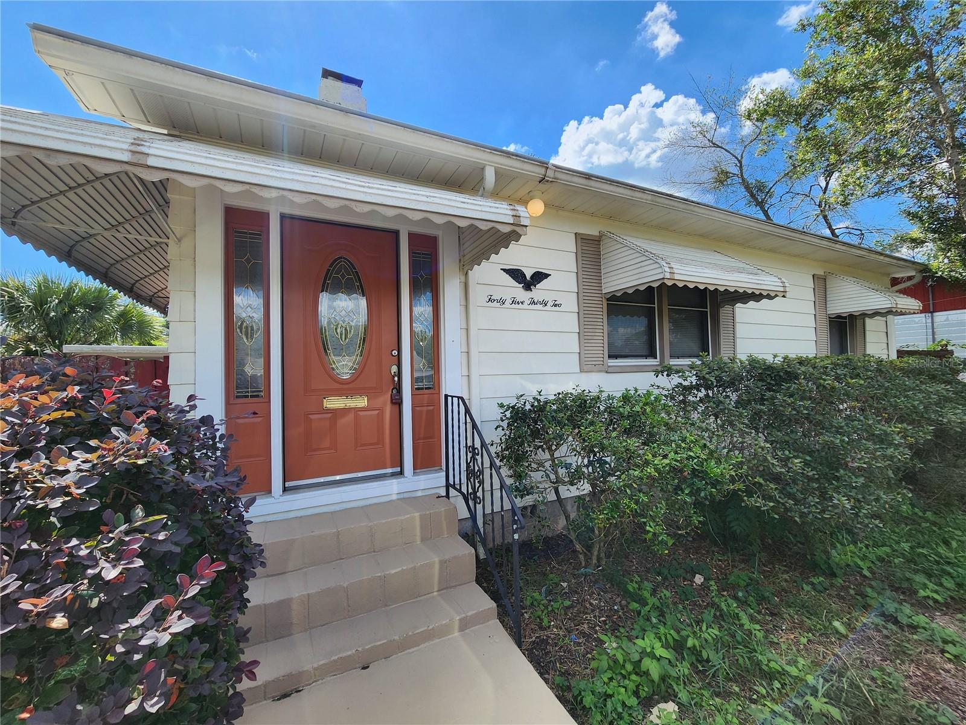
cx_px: 483
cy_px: 362
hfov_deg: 106.2
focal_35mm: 13
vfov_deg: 89.9
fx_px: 363
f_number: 2.2
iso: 50
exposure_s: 1/1212
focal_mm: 2.2
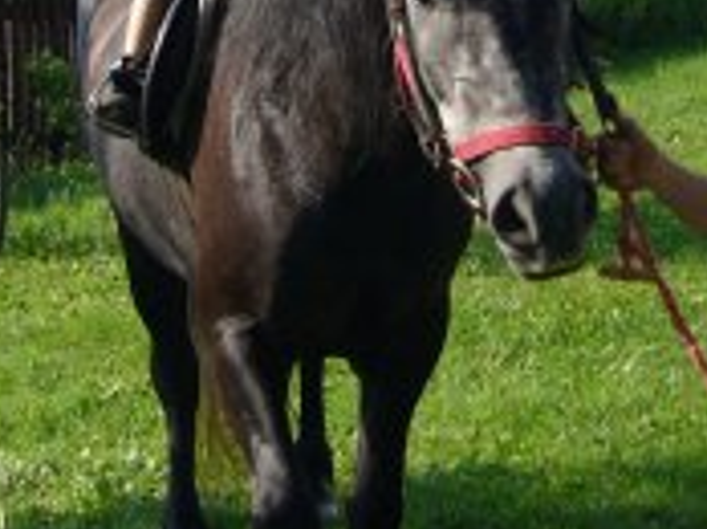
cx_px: 455
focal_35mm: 116
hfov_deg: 17.0
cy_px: -338
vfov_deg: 12.0
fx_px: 2366
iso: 64
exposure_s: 1/160
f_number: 5.6
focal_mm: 5.8
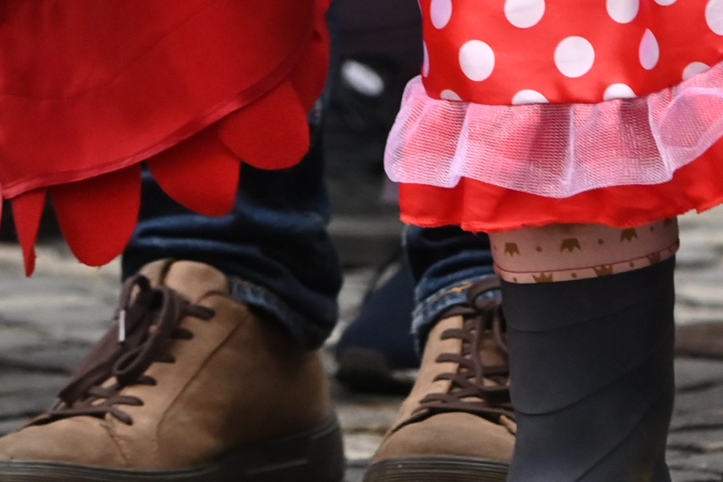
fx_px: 15898
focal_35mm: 792
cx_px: -301
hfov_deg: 2.6
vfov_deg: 1.7
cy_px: -570
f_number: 4
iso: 1000
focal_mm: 145
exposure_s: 1/500
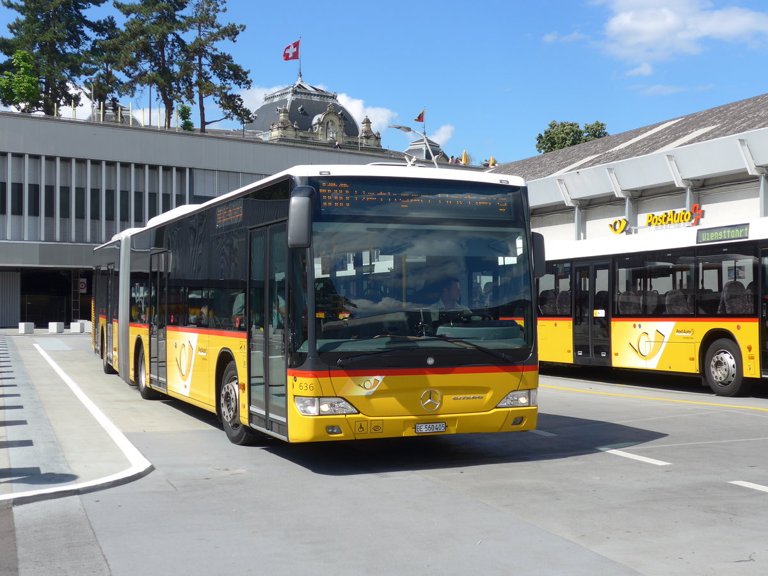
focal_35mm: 49
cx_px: 384
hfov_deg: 38.9
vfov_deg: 29.7
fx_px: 1087
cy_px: 288
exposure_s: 1/1000
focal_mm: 10.1
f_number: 3.2
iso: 80
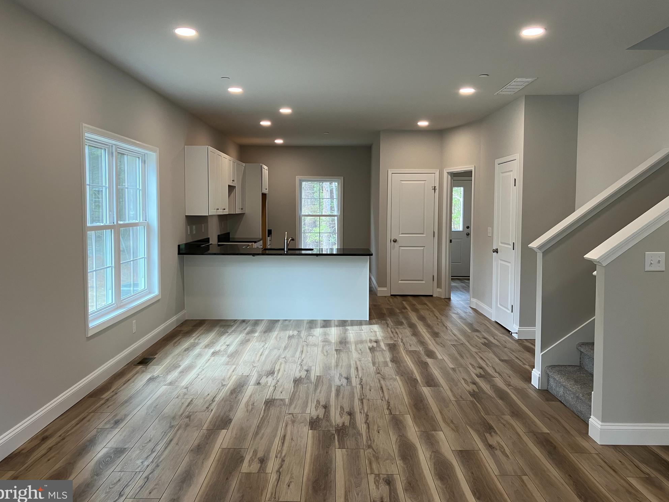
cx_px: 335
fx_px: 560
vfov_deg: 48.2
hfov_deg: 61.7
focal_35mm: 29
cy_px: 248
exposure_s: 1/60
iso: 50
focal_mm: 3.99
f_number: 1.8
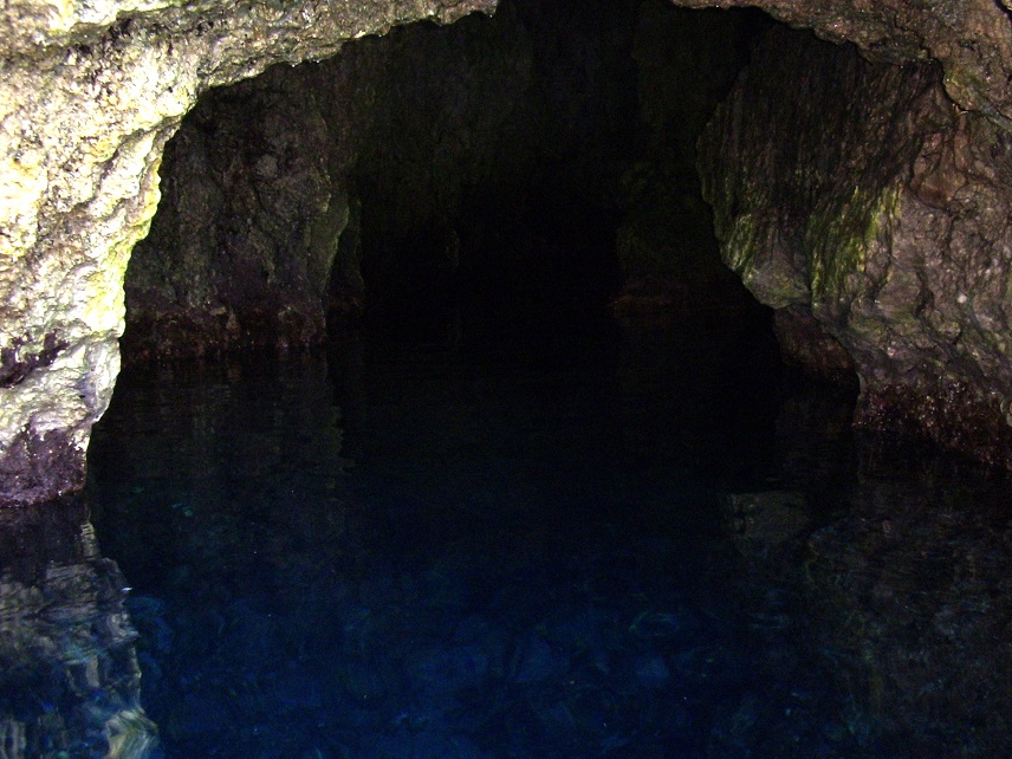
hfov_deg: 52.5
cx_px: 566
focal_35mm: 35
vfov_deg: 40.7
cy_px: 362
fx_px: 1023
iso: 141
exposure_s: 1/30
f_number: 2.9
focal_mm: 5.8
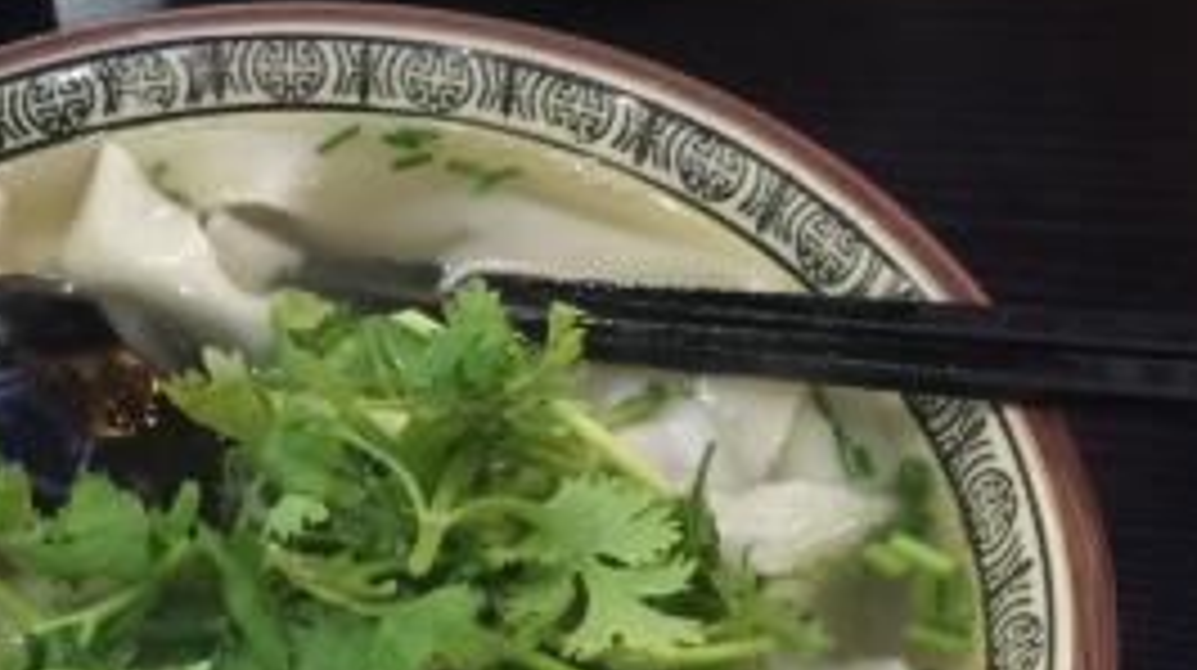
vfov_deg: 16.9
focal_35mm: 71
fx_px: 2251
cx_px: 252
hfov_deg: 29.2
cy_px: 411
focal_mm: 4.15
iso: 125
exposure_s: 1/10
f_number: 2.2
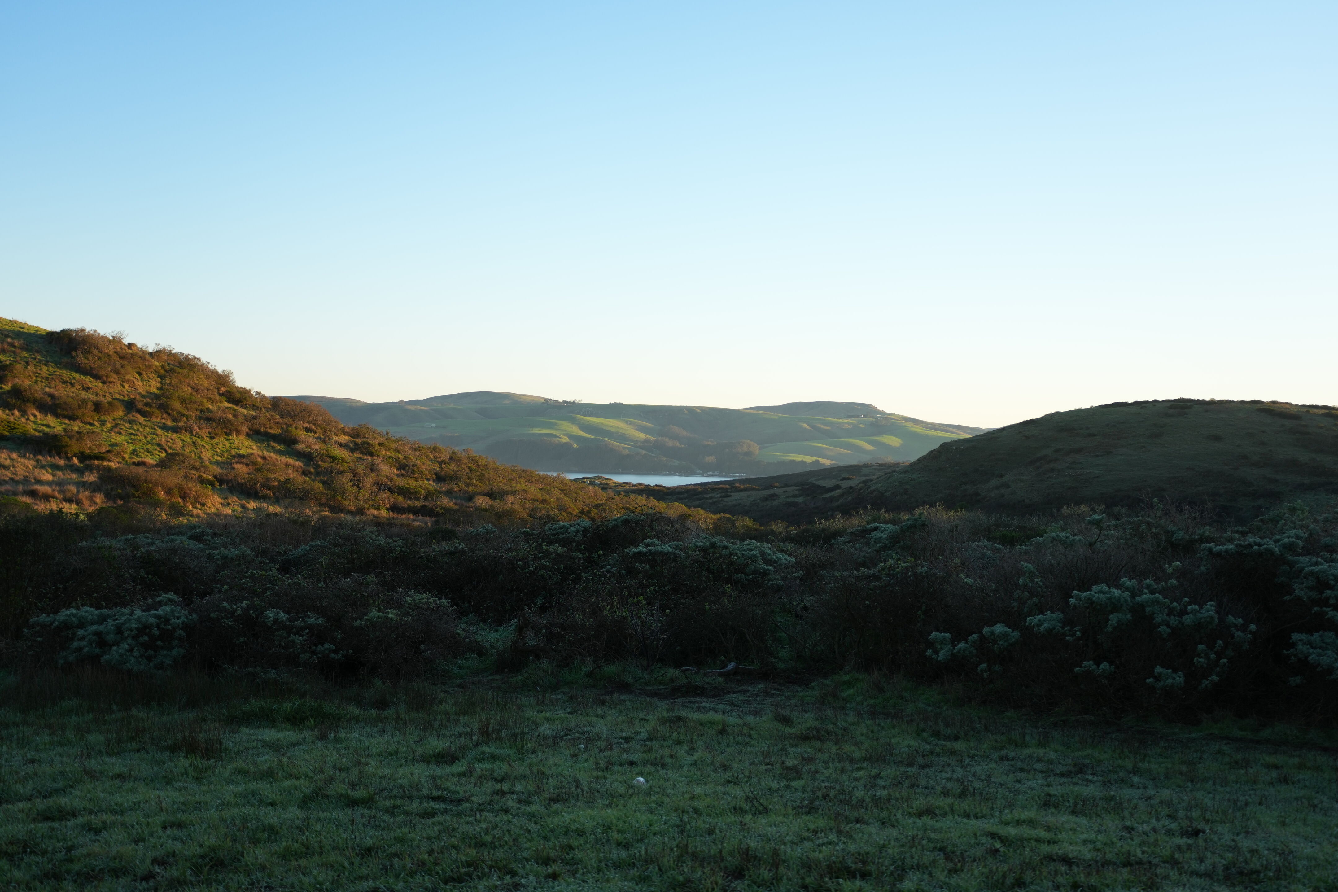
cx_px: 669
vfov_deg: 35.9
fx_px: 1375
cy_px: 446
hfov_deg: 51.9
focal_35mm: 37
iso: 250
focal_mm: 37
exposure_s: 1/400
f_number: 4.5
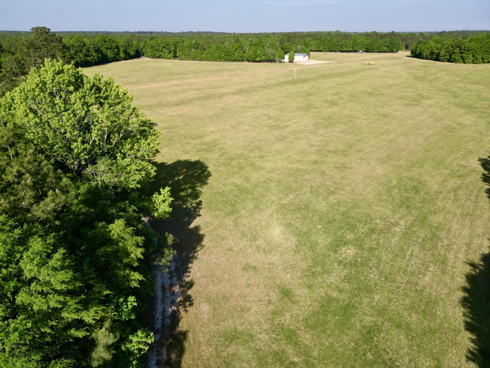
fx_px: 340
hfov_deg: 71.6
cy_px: 184
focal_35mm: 24
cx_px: 245
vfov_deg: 56.8
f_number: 1.7
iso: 110
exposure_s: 1/2500
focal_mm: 6.72
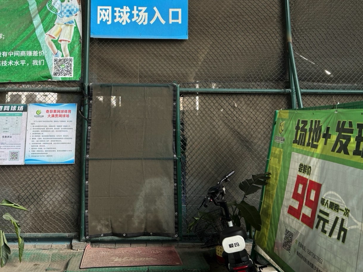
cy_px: 63
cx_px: 148
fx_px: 420
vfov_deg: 35.1
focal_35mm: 40
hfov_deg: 46.6
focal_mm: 6.76
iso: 100
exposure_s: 1/121
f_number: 1.78
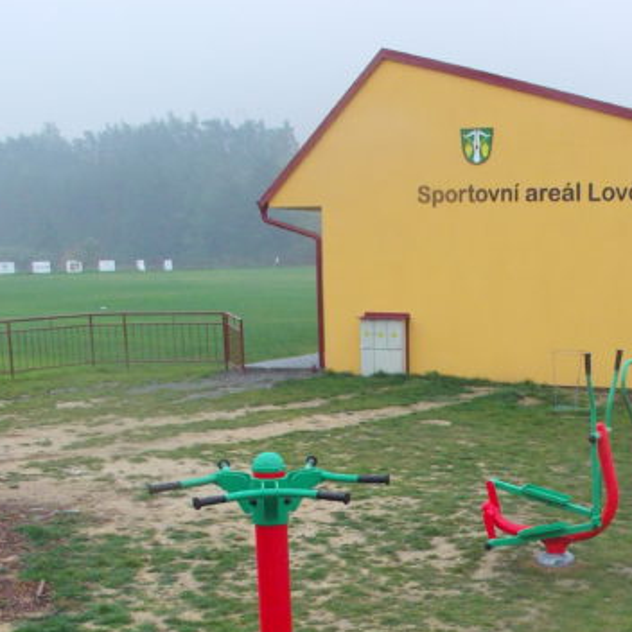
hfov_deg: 29.8
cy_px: 510
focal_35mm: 56
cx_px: 517
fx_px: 1157
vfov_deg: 29.8
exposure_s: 1/25
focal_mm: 4.1
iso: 200
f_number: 3.3
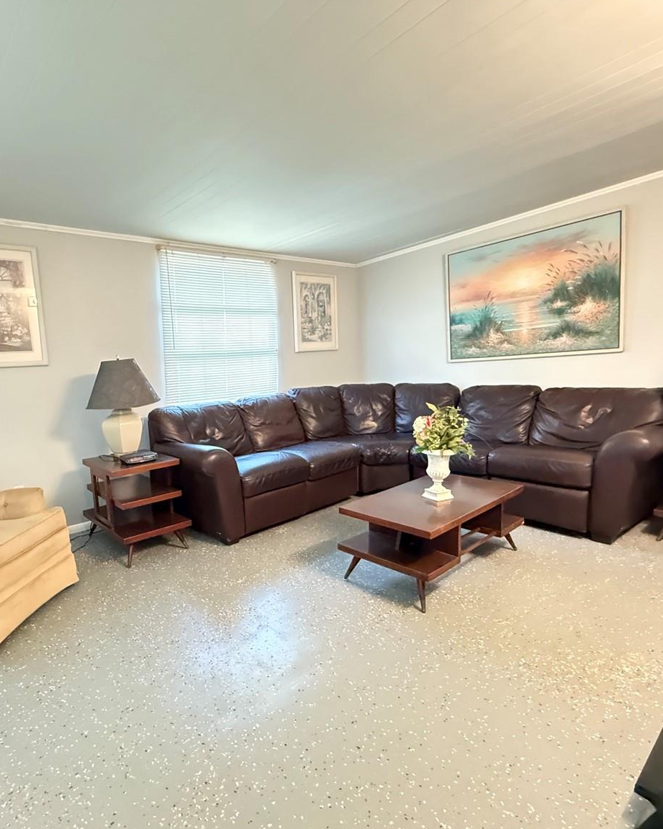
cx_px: 244
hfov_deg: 69.6
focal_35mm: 19
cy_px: 425
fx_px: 466
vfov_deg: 83.3
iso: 1600
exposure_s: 1/30
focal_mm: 2.22
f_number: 2.2
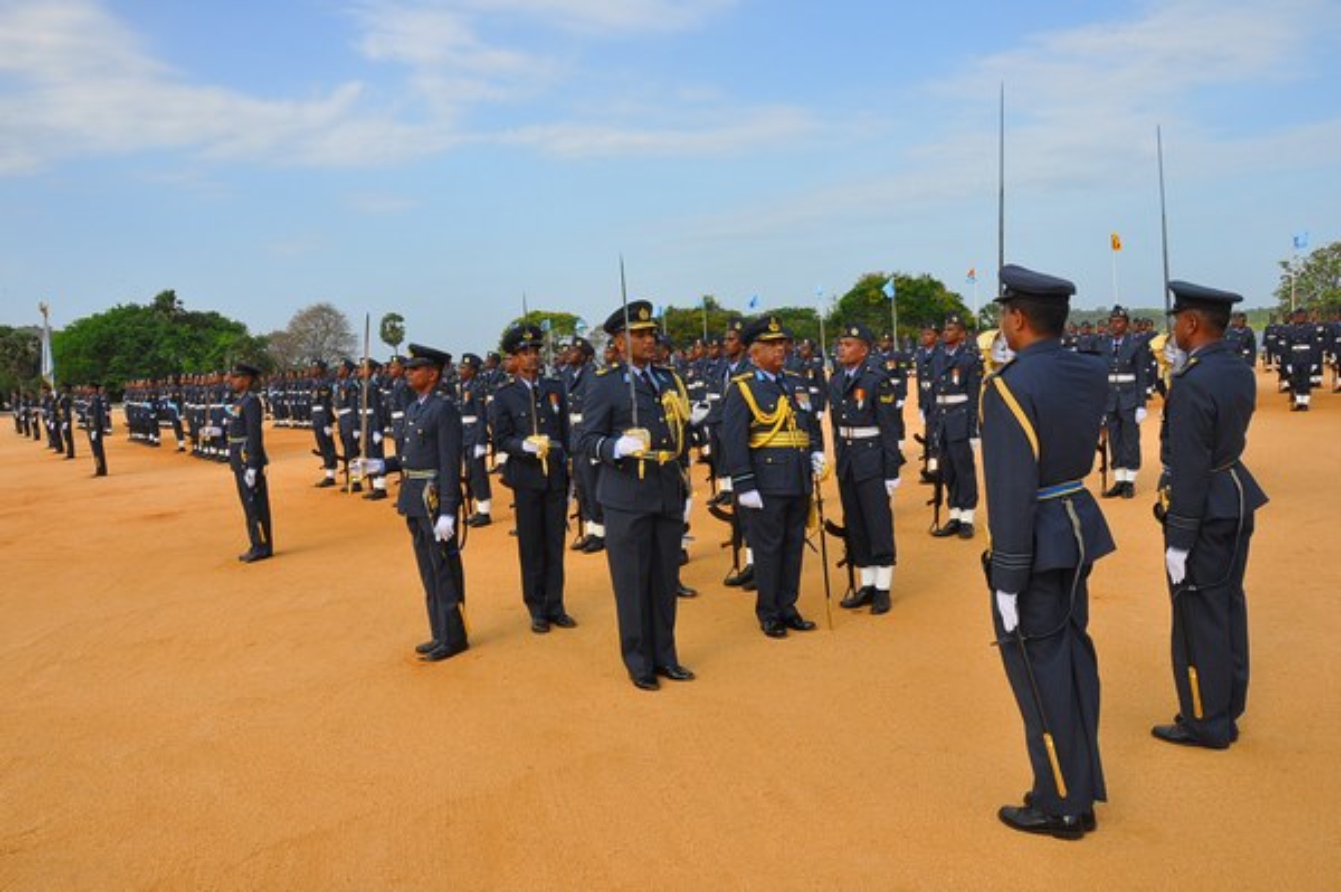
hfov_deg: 67.4
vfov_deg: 47.9
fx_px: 1005
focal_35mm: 27
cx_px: 670
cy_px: 446
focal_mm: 18
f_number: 14
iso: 200
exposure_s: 1/125
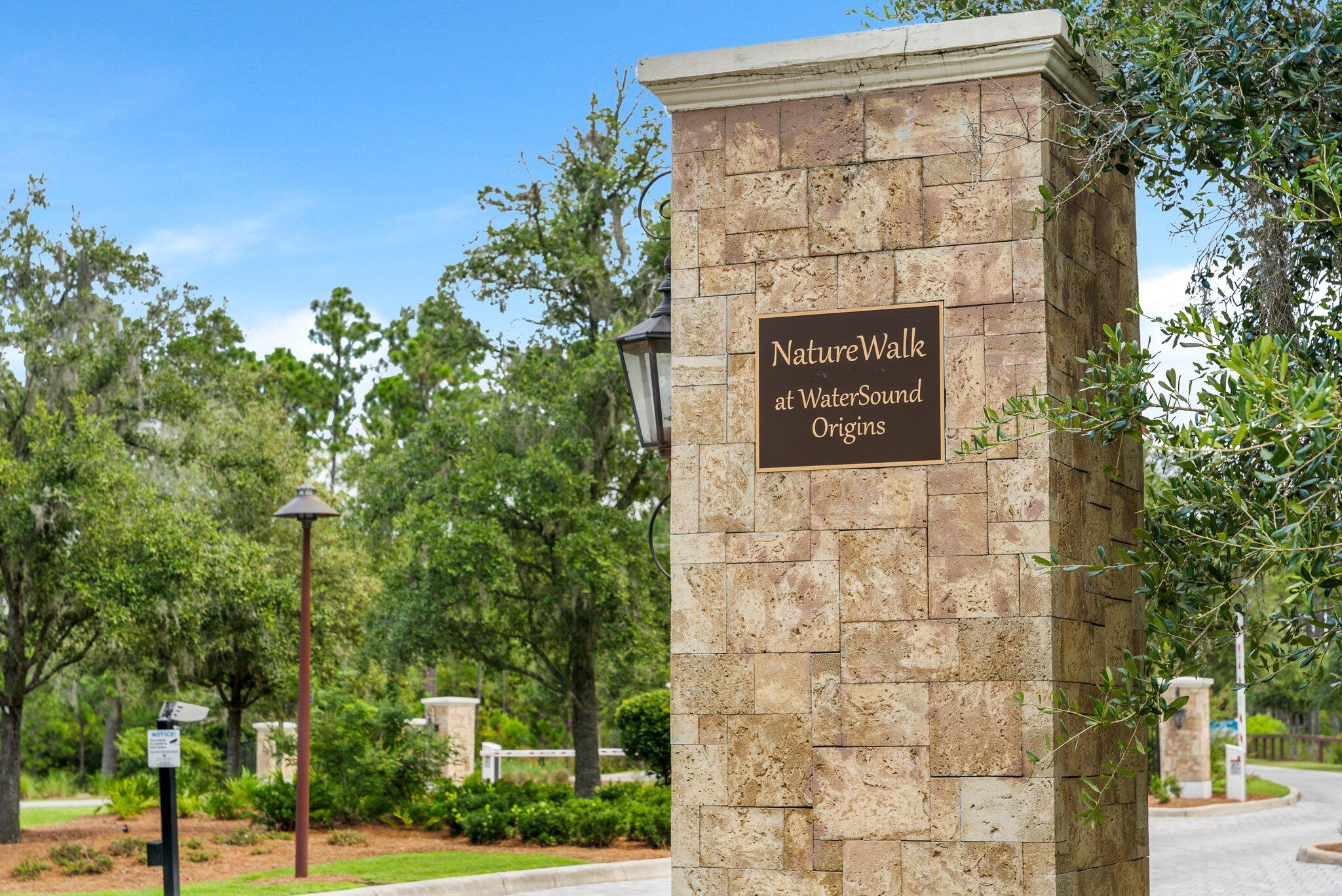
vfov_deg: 21.2
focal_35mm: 64
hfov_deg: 31.4
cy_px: 448
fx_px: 2390
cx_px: 671
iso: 200
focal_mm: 64.1
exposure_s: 1/25
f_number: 6.3
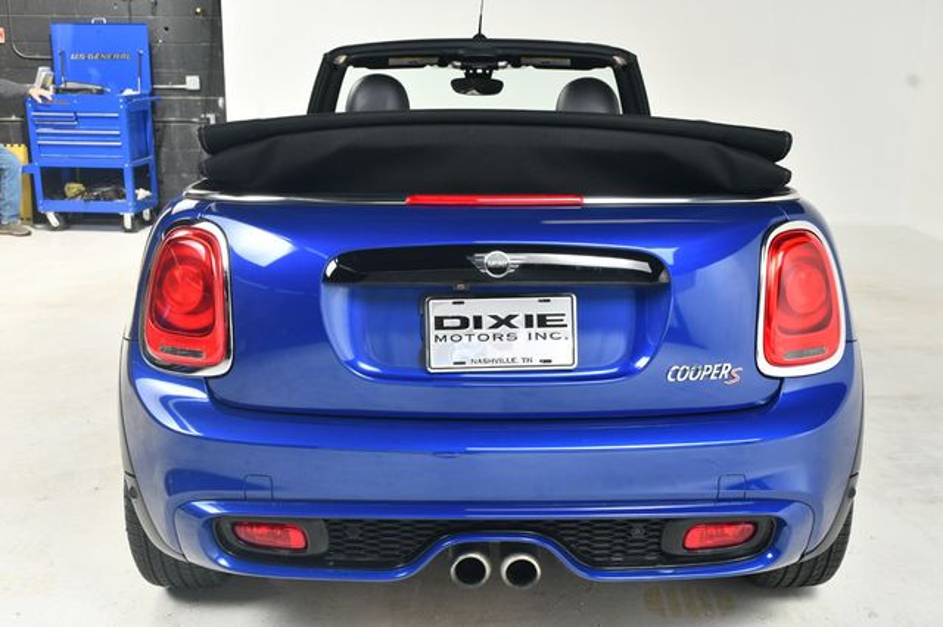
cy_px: 314
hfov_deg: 49.6
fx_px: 1021
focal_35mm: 39
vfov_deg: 34.2
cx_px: 472
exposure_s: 1/160
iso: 100
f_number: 8
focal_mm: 26
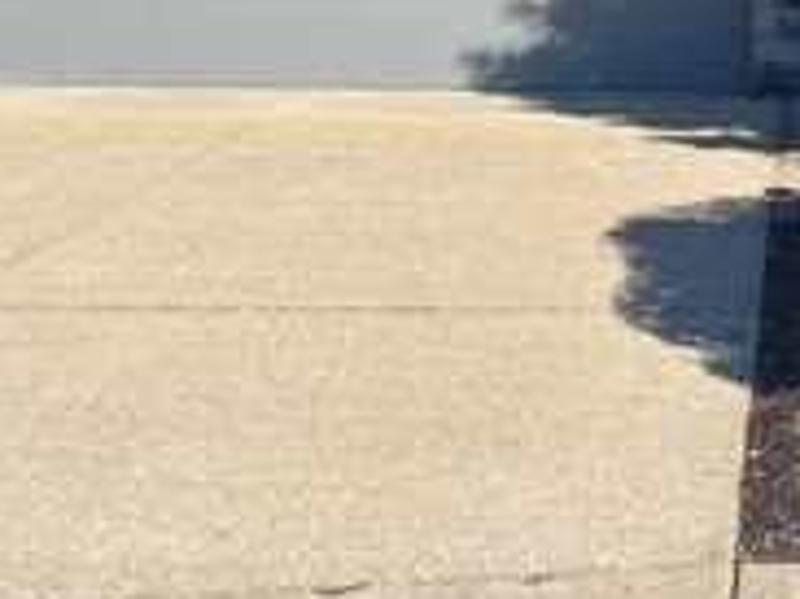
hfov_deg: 26.2
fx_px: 1640
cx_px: 774
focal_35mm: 71
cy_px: -133
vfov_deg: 19.4
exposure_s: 1/2571
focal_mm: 5.1
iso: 50
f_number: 1.6
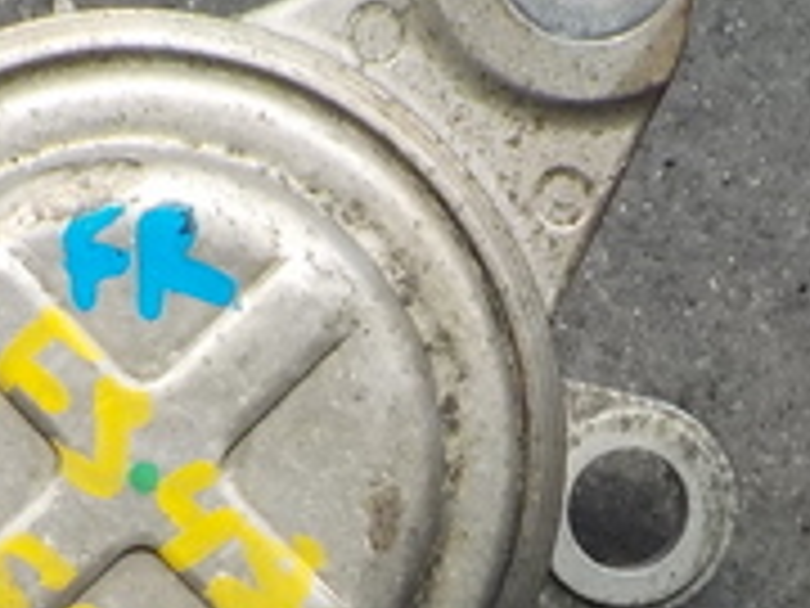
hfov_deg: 14.8
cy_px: 878
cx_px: 410
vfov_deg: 10.8
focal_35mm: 133
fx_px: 3112
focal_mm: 4.1
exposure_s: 1/500
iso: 125
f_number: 3.3
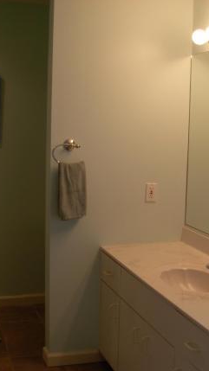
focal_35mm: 56
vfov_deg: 37.2
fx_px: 552
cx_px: 128
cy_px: 187
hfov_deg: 21.4
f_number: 2.9
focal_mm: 6.3
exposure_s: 1/40.3
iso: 79
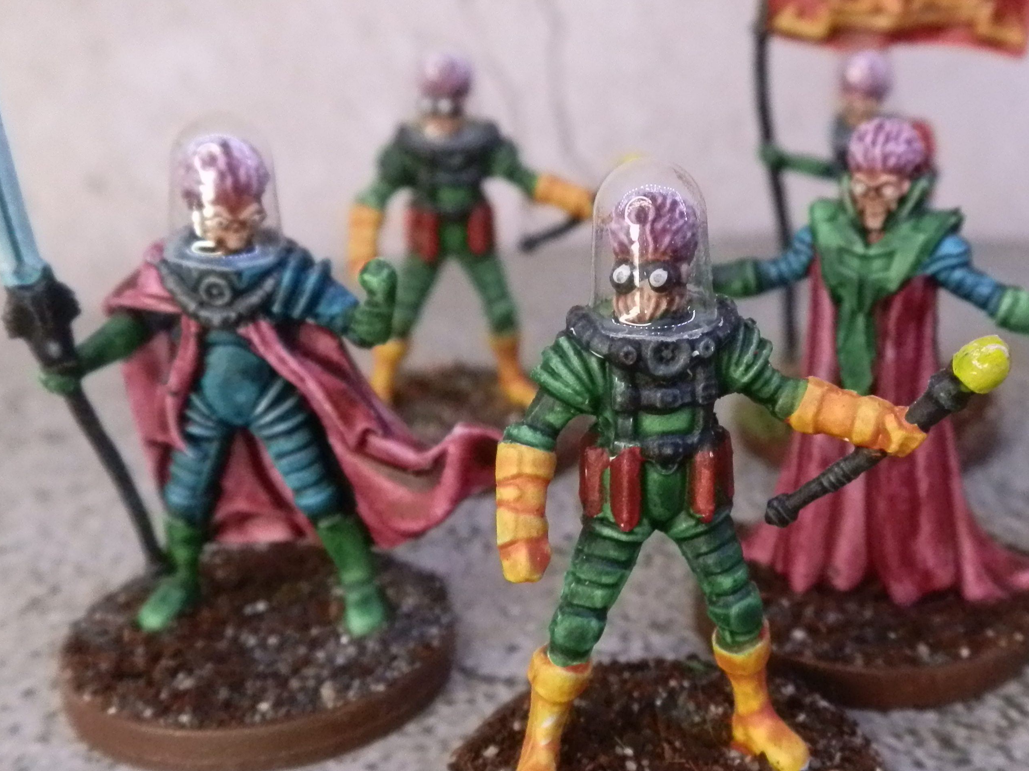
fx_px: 1397
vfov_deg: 30.9
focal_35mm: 47
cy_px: 383
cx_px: 668
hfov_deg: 40.0
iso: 400
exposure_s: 1/100
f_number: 3.1
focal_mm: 5
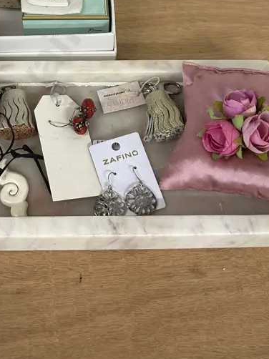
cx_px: 84
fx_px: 508
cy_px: 14
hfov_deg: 29.4
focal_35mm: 49
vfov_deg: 35.7
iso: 200
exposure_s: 1/100
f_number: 1.78
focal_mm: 6.86
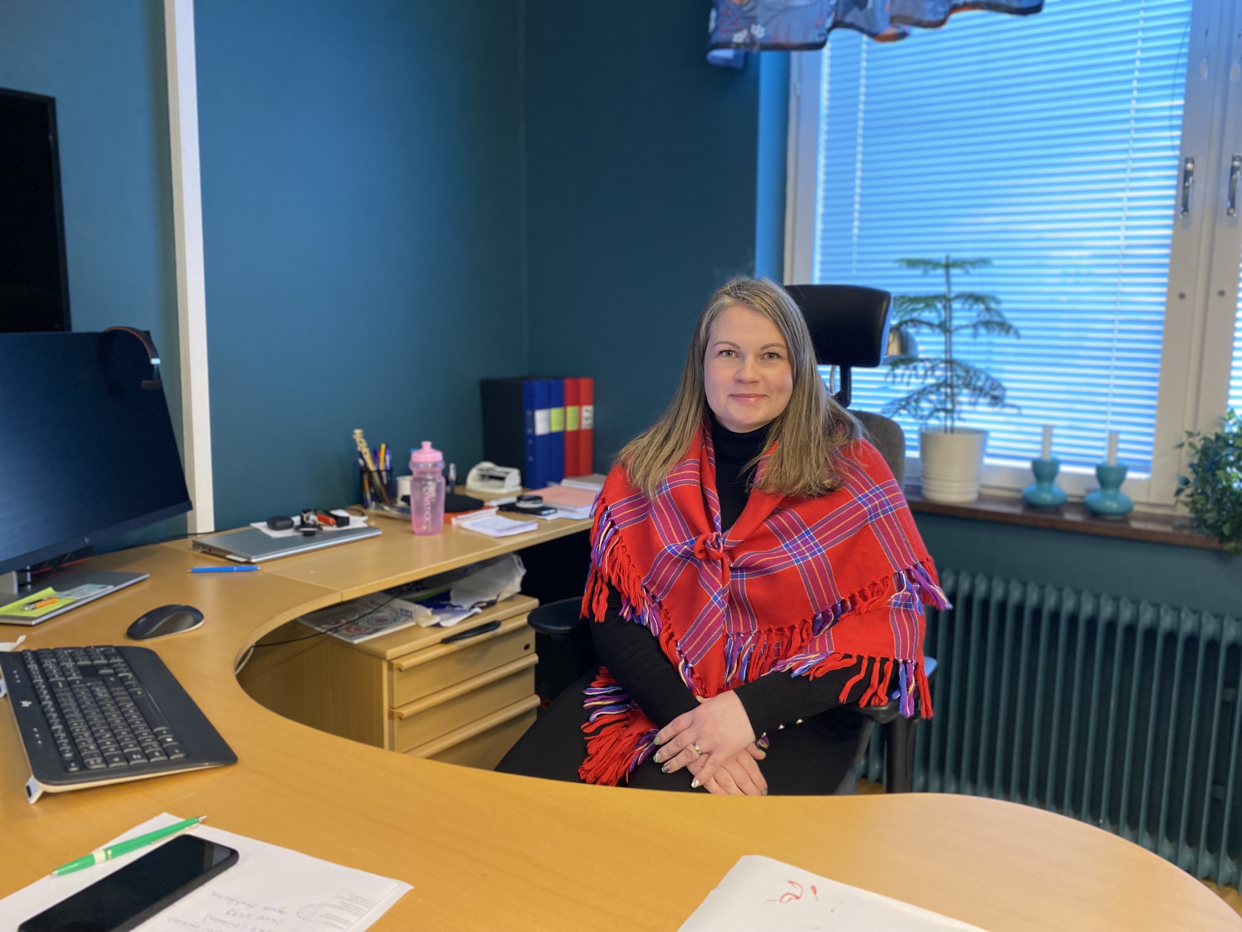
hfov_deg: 67.3
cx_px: 621
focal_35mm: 26
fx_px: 933
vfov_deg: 53.1
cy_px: 466
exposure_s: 1/50
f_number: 1.8
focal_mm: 4.25
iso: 320
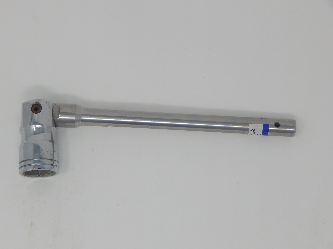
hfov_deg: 23.0
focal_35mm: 85
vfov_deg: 17.4
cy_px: 124
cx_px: 166
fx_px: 818
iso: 125
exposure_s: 1/125
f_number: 4.3
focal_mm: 15.3
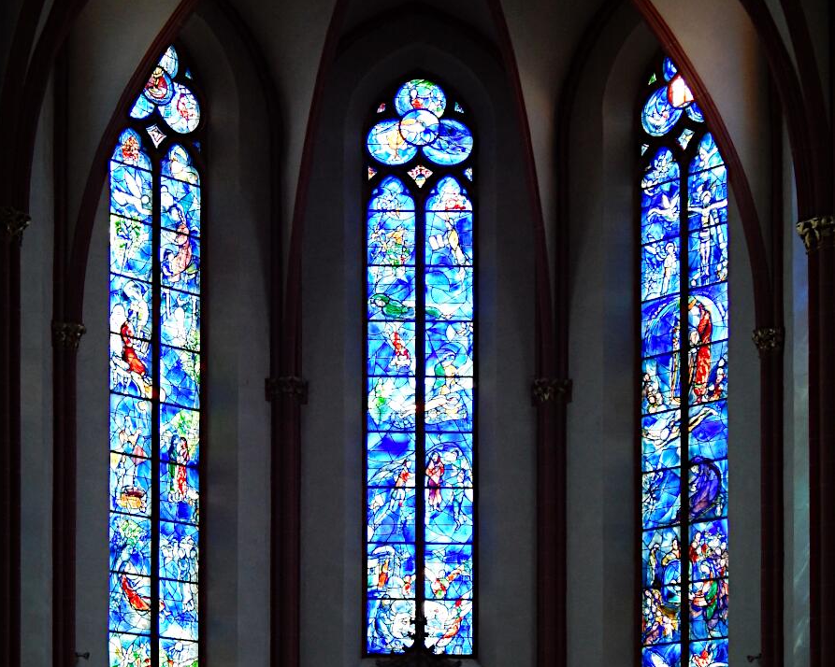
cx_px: 416
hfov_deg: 23.9
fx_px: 1977
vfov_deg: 19.2
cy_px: 363
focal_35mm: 80
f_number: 4
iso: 320
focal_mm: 10.9
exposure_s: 1/30
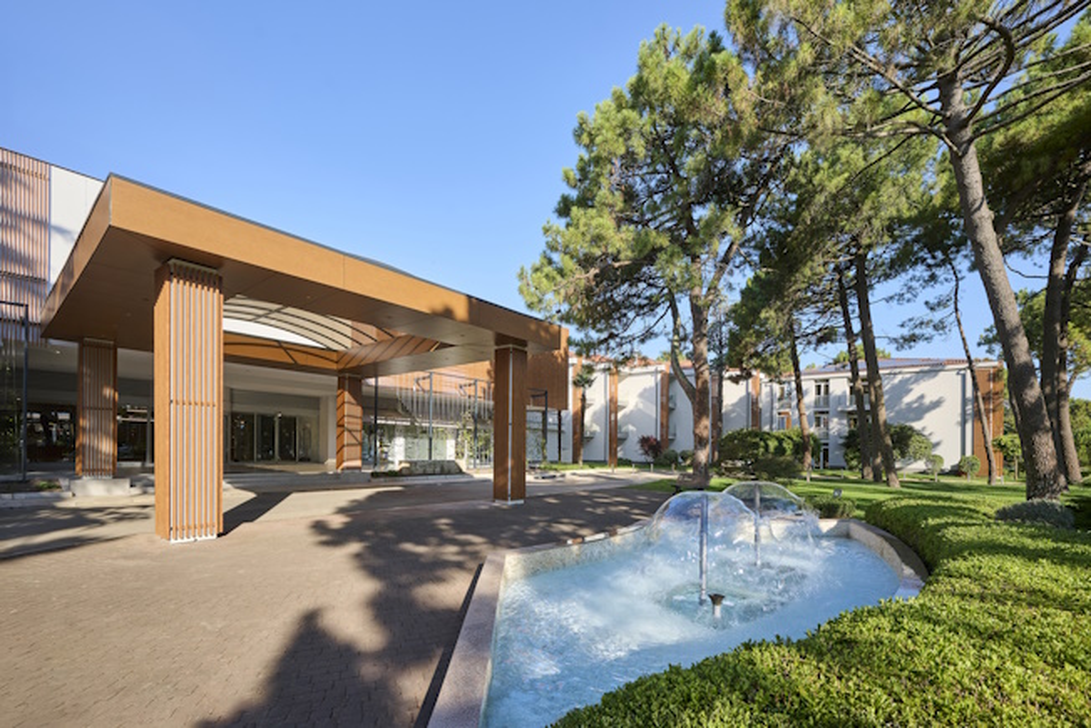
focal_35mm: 14
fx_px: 424
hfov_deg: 104.2
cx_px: 546
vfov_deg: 81.2
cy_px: 364
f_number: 8
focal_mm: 14
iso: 64
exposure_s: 1/100
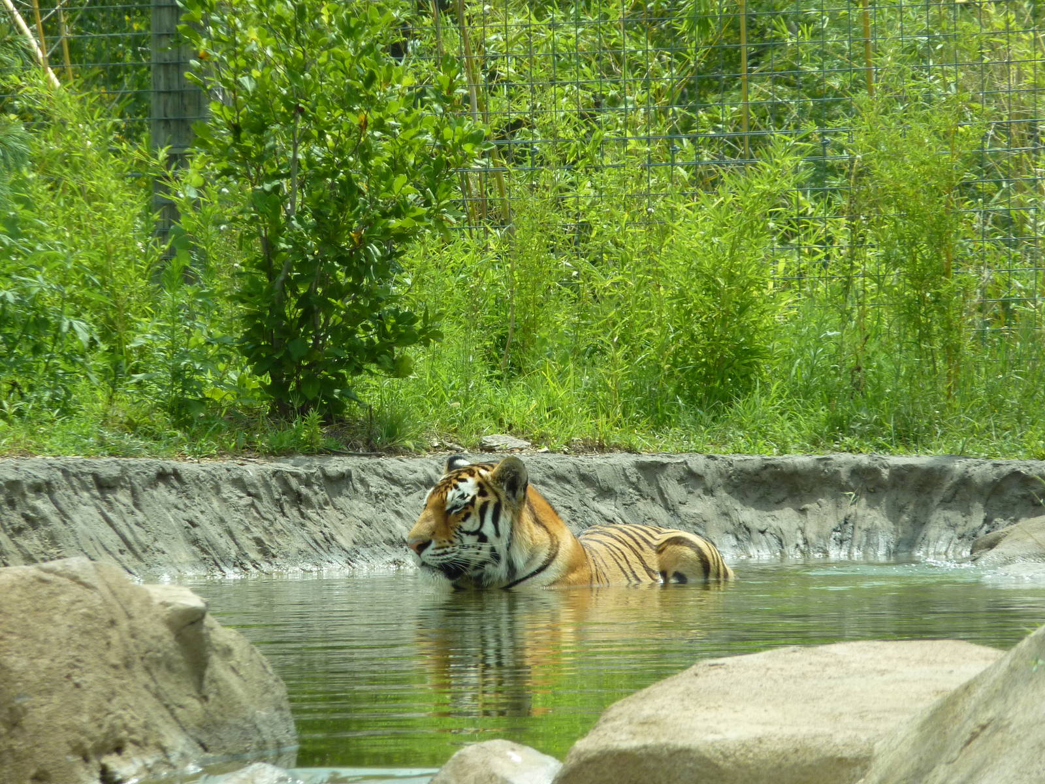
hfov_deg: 6.6
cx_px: 522
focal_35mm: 300
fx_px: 9057
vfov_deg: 5.0
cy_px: 392
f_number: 4.9
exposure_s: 1/500
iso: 200
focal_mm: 49.2
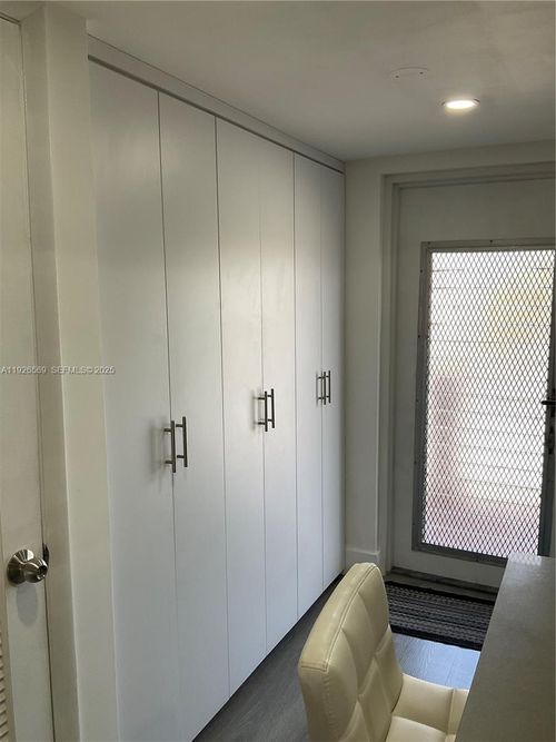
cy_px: 371
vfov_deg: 61.7
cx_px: 278
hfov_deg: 48.2
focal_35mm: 29
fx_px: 621
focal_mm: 3
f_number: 1.8
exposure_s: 1/120
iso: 40
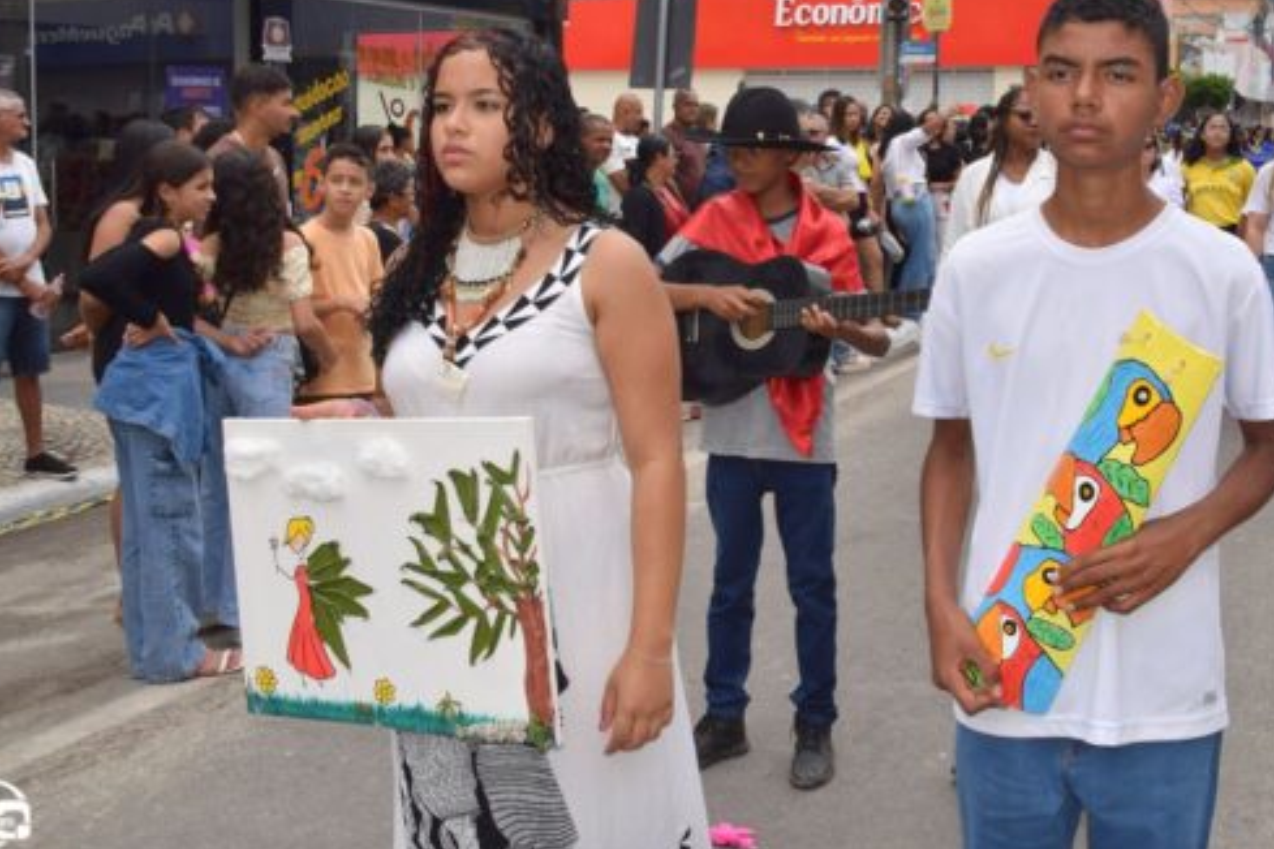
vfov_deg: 32.1
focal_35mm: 41
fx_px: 1451
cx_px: 839
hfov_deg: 46.7
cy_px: 230
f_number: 9
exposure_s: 1/200
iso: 100
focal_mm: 18
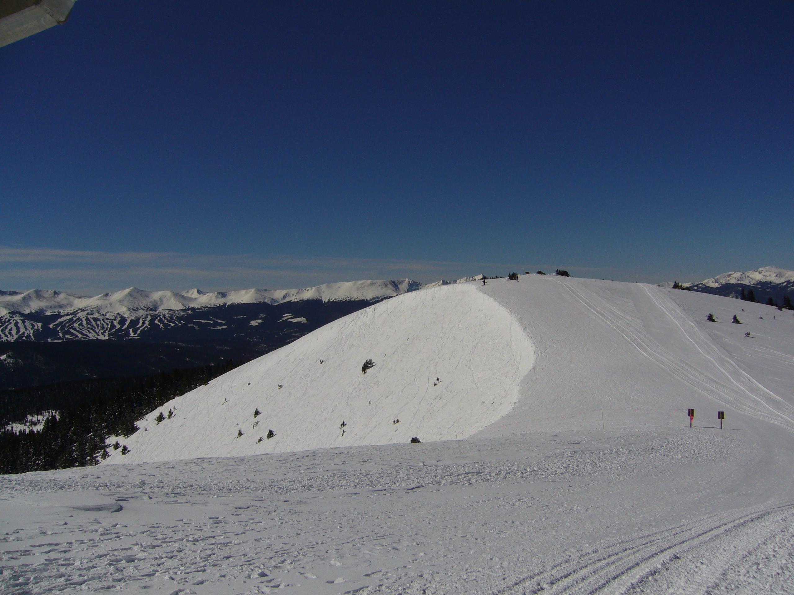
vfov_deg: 40.7
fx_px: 803
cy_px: 298
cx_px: 397
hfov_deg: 52.6
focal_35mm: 35
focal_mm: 5.8
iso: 80
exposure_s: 1/2000
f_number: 5.6
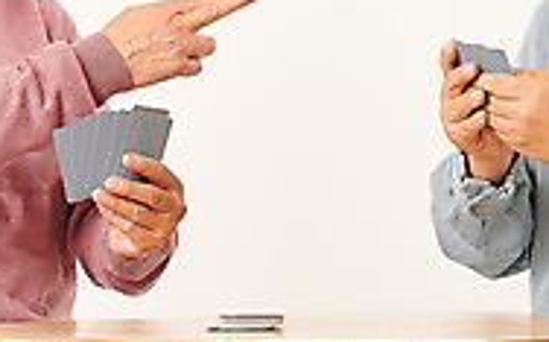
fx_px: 5350
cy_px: 105
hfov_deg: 5.9
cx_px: 296
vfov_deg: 3.7
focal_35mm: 358
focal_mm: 110
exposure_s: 1/125
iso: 100
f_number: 8
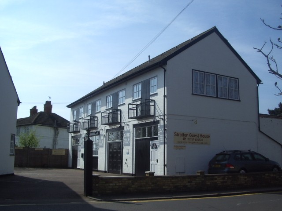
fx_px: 310
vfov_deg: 37.7
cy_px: 106
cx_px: 141
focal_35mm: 38
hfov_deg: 49.0
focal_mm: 5.8
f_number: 4.3
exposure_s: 1/800
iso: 50
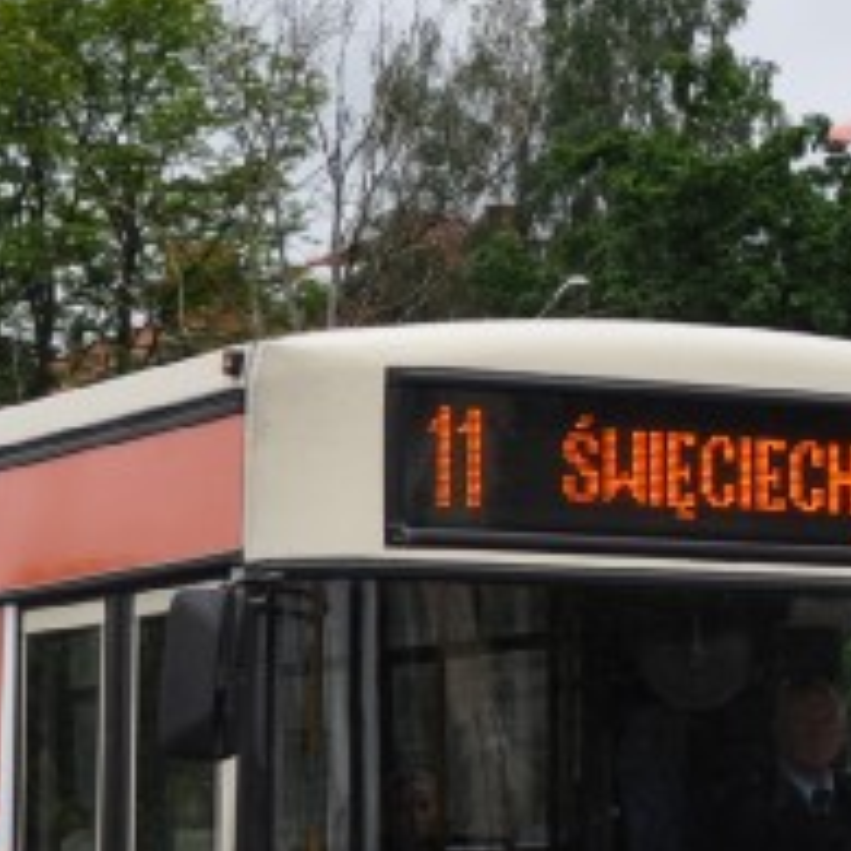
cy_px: 388
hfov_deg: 10.9
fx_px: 4367
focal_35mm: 157
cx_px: 1091
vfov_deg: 11.1
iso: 400
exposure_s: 1/1250
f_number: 5
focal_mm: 24
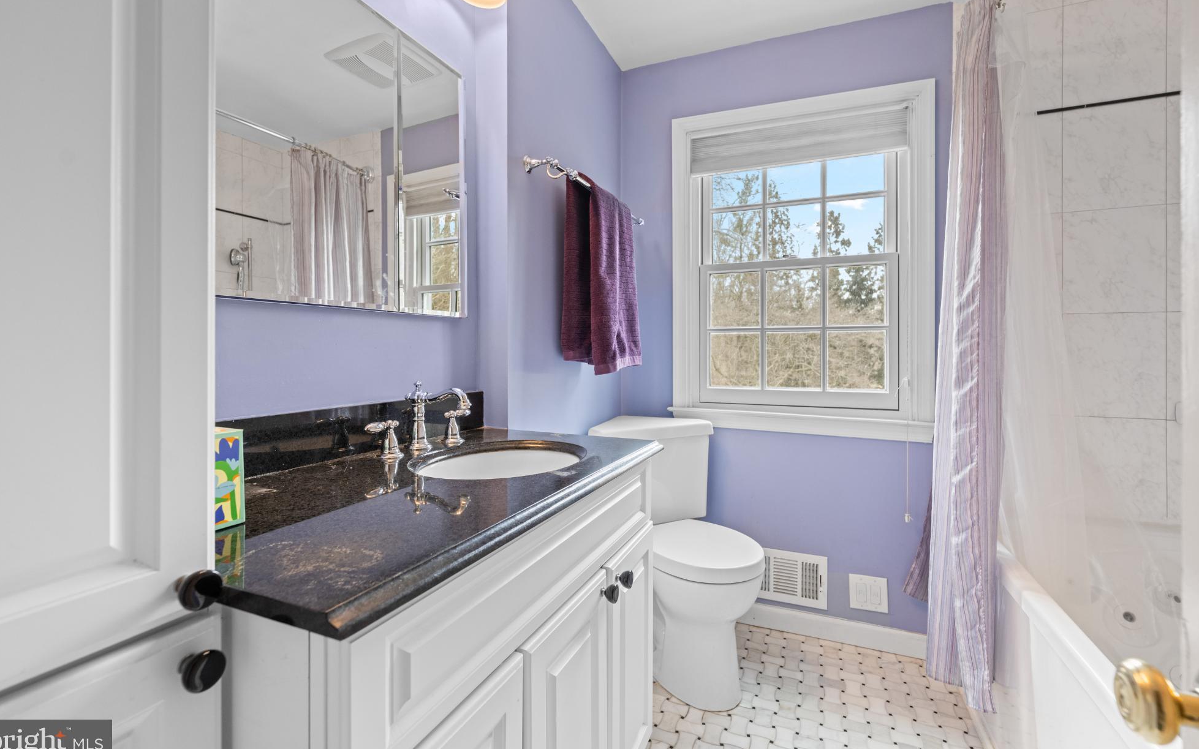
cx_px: 603
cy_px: 346
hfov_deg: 97.8
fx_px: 523
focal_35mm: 16
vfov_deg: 71.1
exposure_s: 1/15
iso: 500
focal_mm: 15
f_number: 5.6
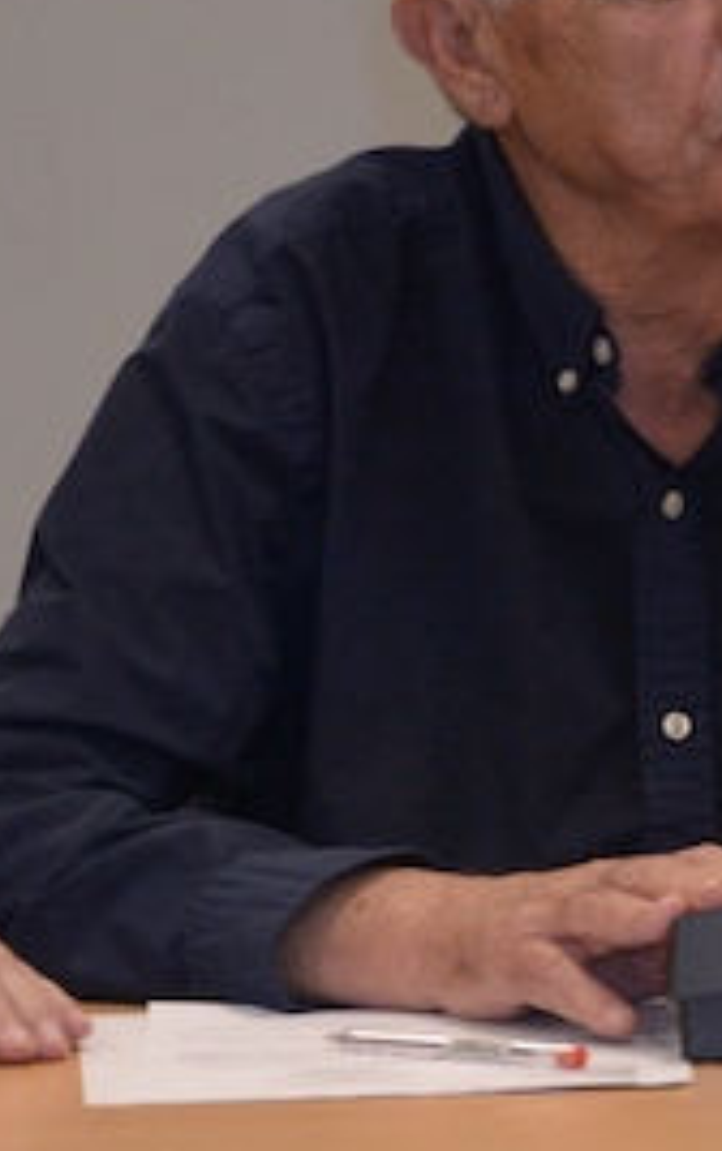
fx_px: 15033
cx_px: 769
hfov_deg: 2.7
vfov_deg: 4.4
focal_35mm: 479
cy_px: 427
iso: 1600
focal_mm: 105
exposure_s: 1/80
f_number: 5.6
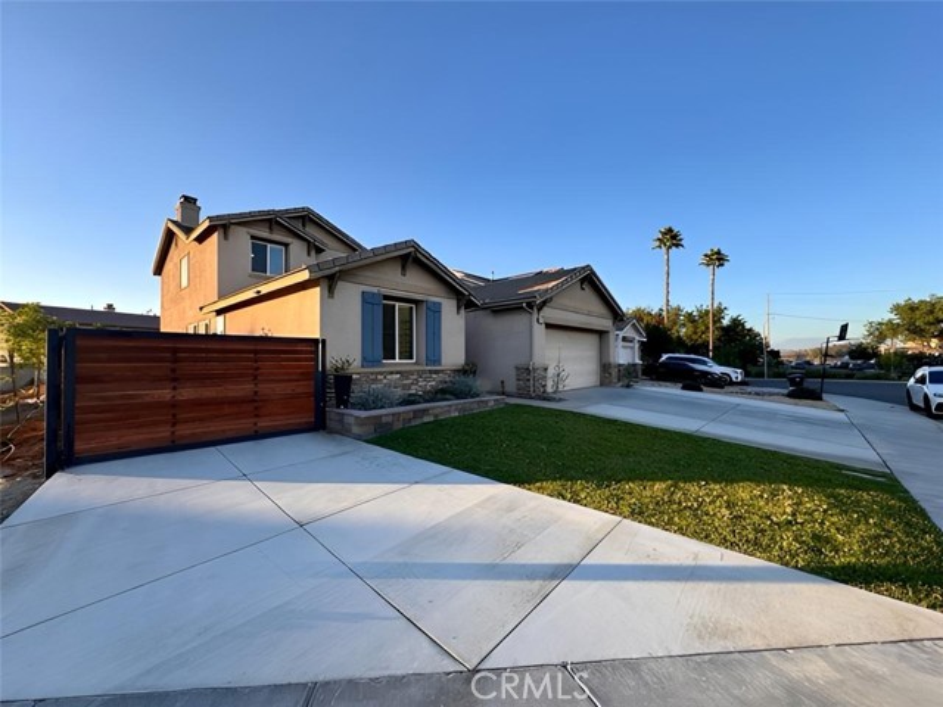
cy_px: 354
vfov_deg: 85.7
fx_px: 381
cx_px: 472
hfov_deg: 102.1
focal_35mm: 14
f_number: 2.2
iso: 50
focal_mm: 2.22
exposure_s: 1/430
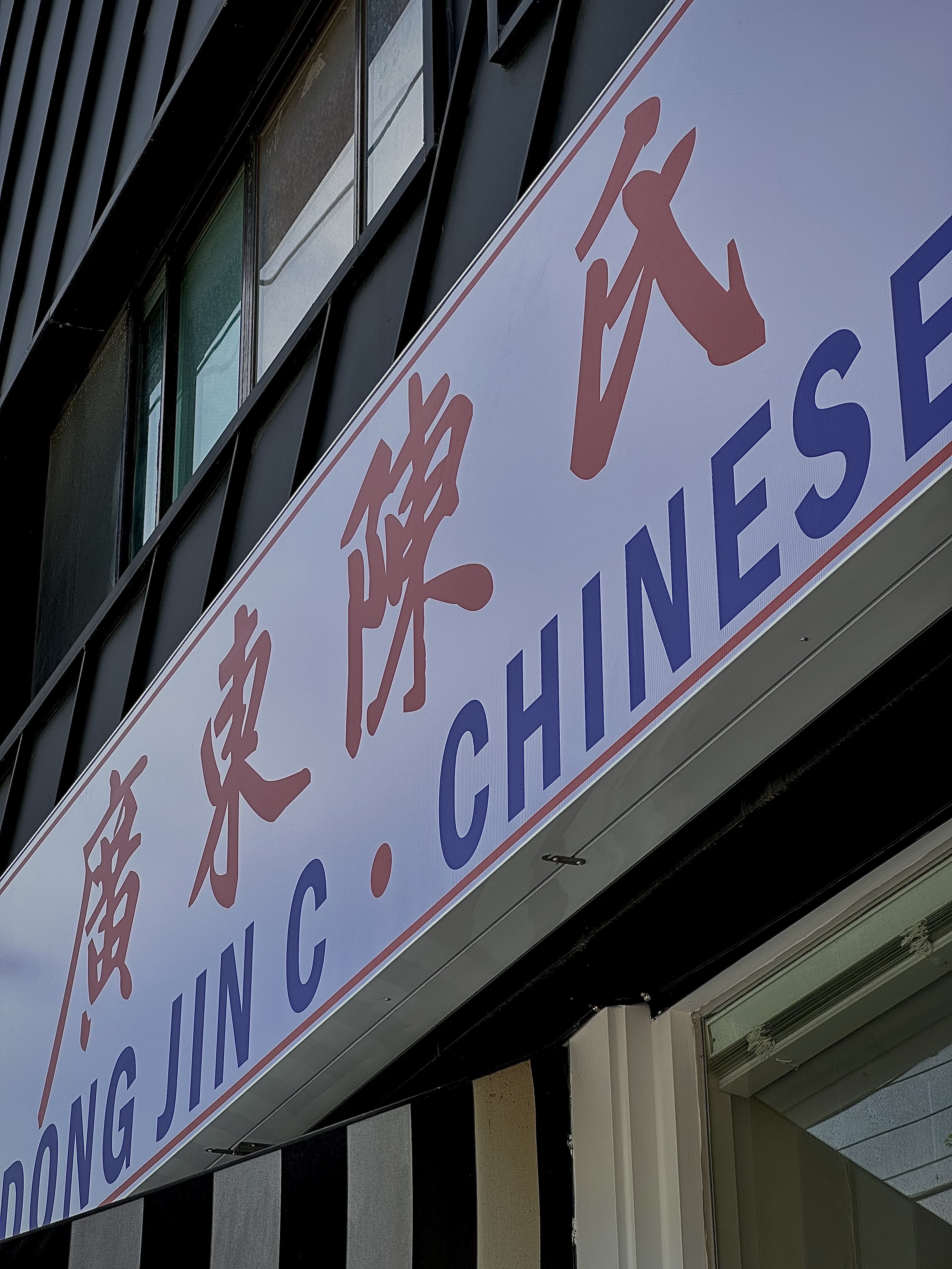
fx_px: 2824
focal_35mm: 77
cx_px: 476
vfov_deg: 25.3
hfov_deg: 19.1
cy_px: 634
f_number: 2.8
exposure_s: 1/367
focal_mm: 9
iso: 32
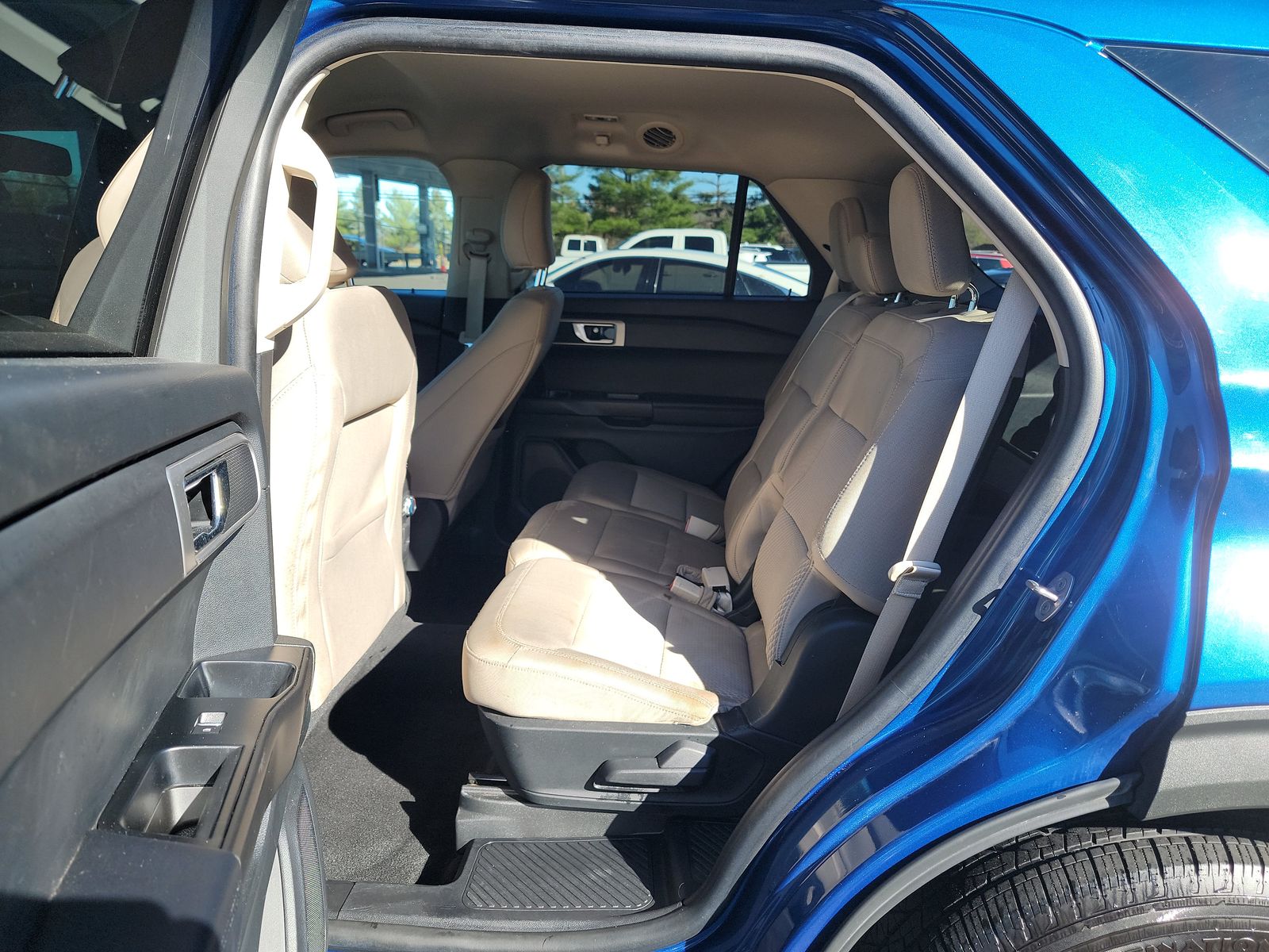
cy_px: 476
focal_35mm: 24
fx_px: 880
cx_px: 634
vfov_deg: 56.8
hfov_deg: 71.6
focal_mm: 6.7
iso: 50
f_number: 1.8
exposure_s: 1/186
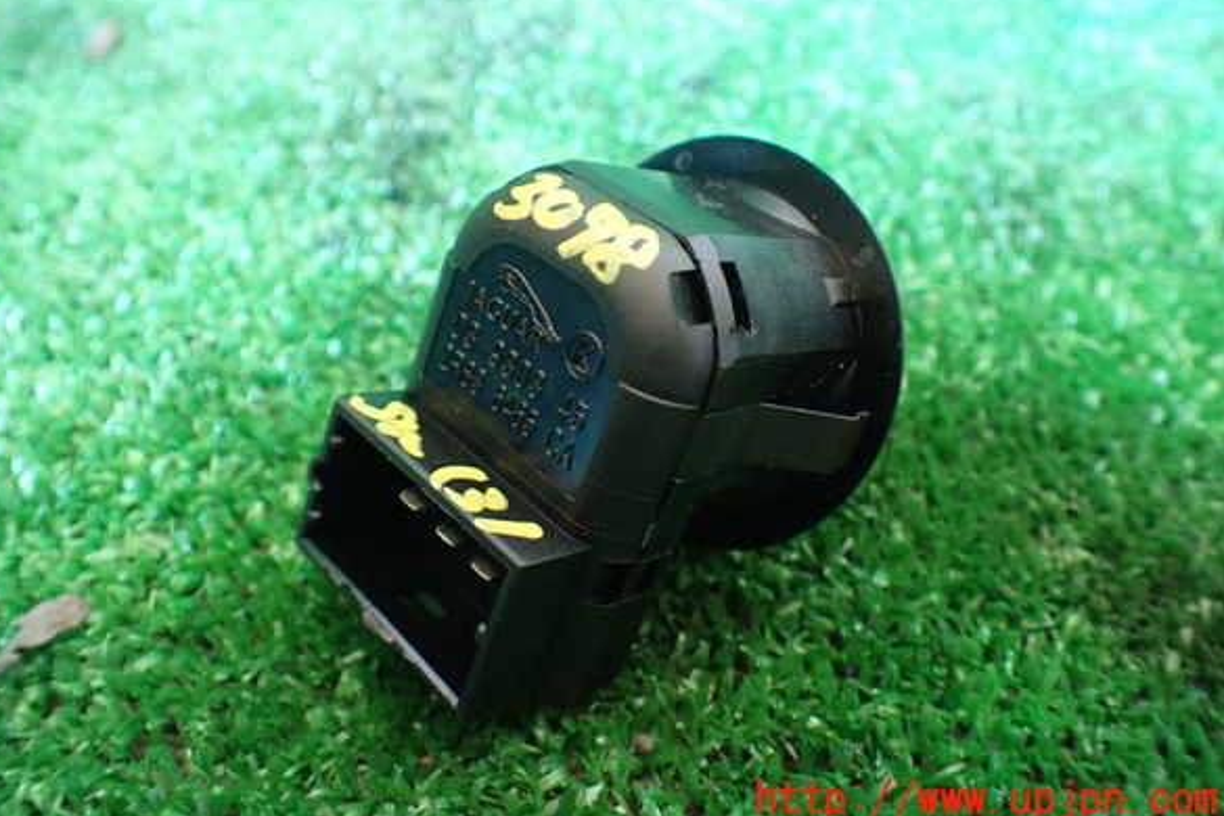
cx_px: 600
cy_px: 356
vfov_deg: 41.0
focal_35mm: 32
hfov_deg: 58.7
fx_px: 1088
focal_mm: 5.4
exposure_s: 1/40
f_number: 2.3
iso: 800
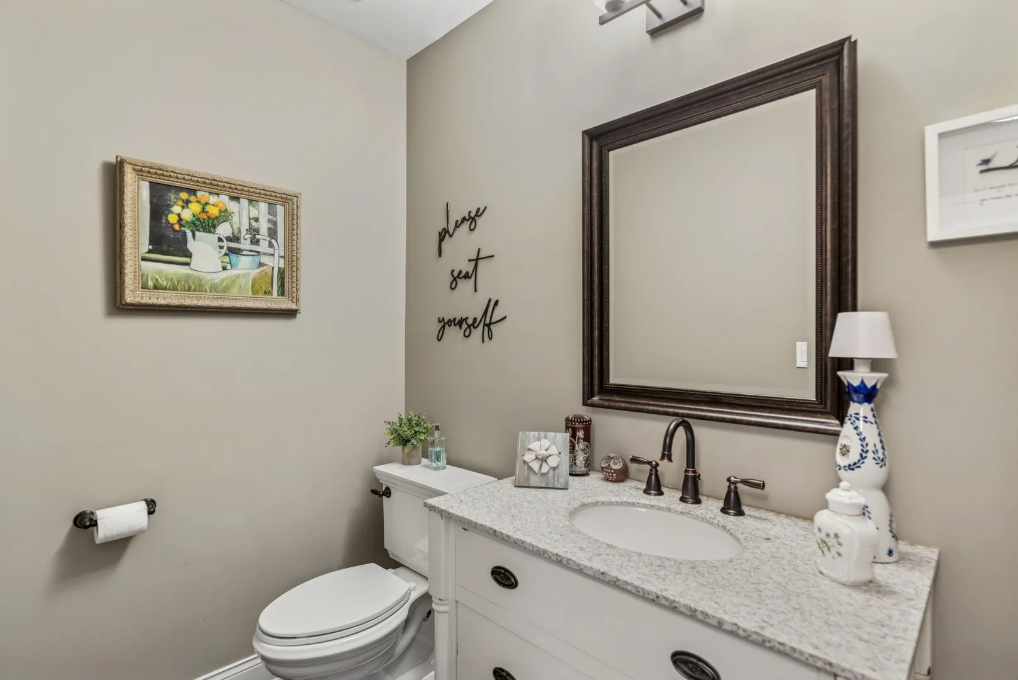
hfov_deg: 93.3
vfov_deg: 70.5
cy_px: 340
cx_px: 509
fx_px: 481
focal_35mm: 17
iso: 200
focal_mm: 17
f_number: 8
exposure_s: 1/20
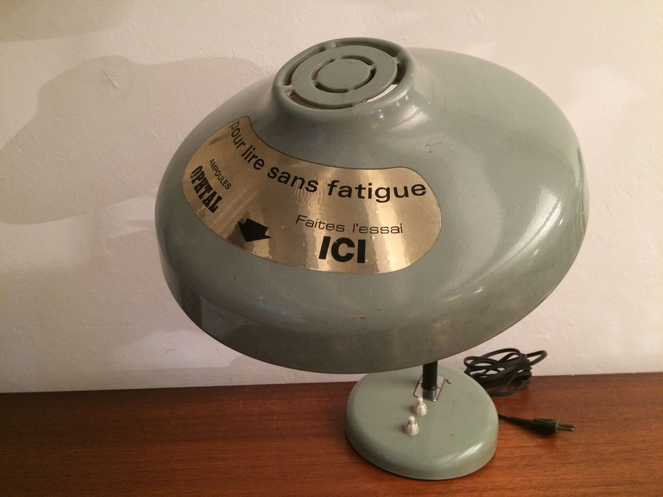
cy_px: 248
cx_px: 332
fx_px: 555
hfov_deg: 61.7
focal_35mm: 29
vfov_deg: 48.2
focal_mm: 4.15
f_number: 2.2
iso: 320
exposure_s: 1/20
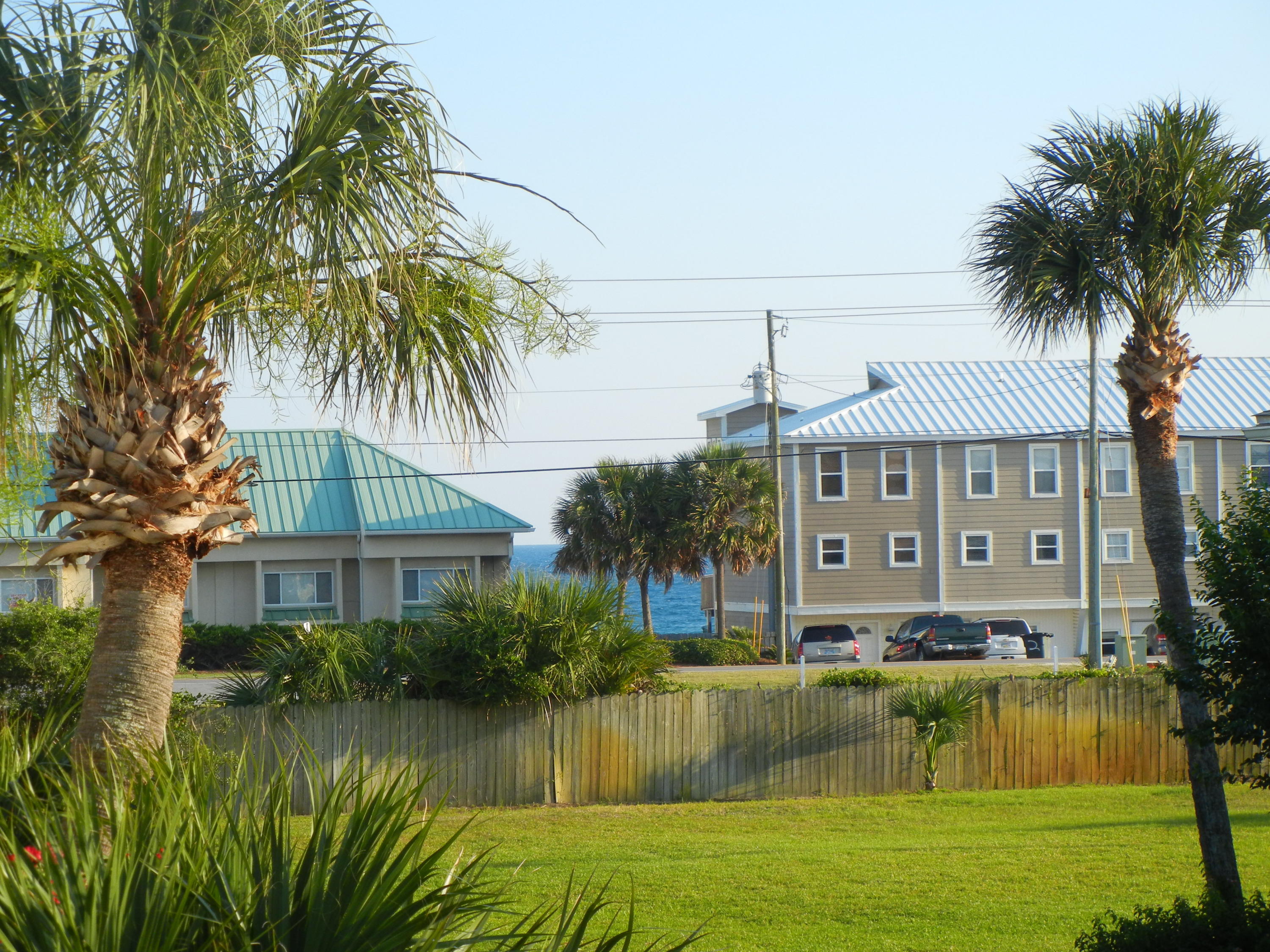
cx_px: 635
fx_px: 4880
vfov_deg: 11.1
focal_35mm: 133
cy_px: 476
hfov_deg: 14.8
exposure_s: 1/418
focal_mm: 24
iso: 160
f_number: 4.6
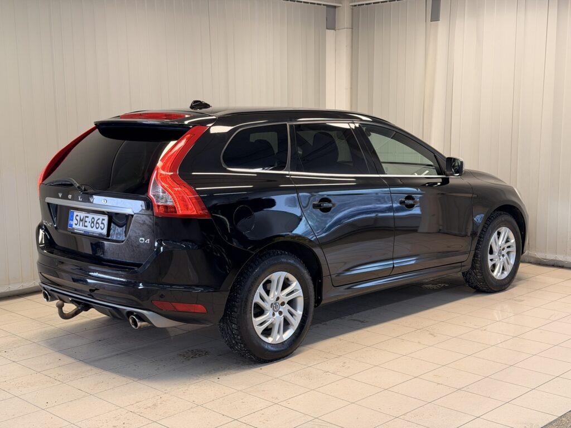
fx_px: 792
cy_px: 214
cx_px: 286
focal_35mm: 48
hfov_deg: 39.7
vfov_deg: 30.3
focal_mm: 6.76
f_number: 1.78
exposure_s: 1/50
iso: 64
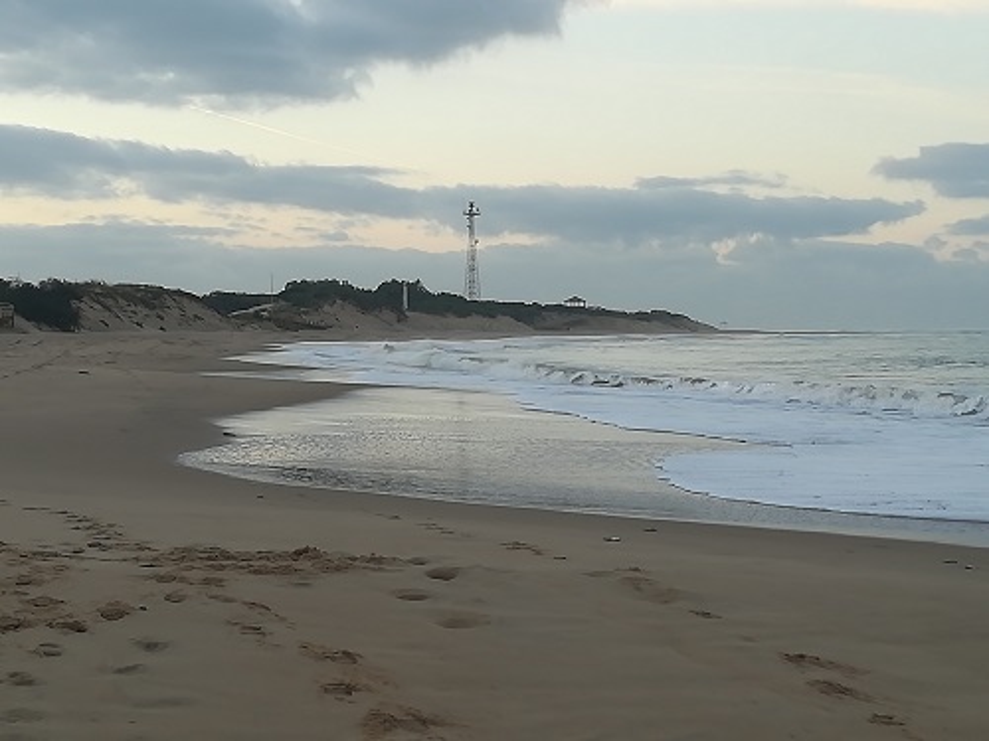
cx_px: 494
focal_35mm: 69
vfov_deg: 21.3
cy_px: 370
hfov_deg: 28.2
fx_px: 1971
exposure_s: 1/100
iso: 80
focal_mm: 3.83
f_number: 2.2
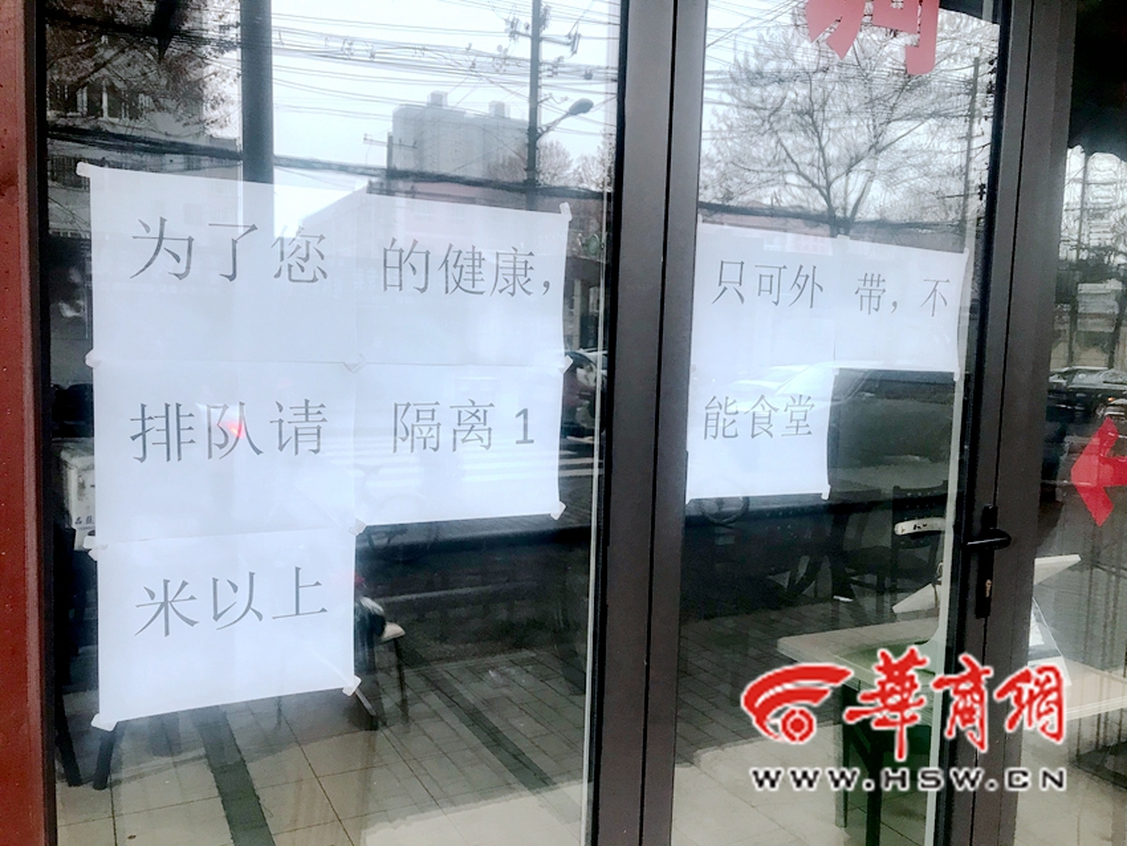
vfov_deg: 49.8
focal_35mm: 28
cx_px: 564
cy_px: 423
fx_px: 912
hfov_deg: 63.4
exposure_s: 1/33
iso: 32
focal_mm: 3.99
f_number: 1.8
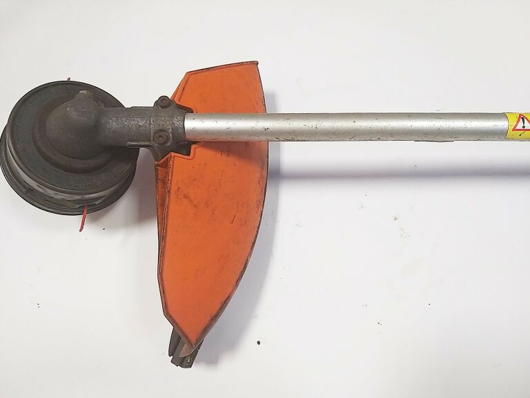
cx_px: 265
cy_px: 199
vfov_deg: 51.4
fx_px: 414
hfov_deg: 65.3
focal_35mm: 27
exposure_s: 1/50
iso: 200
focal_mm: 3.93
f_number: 1.7
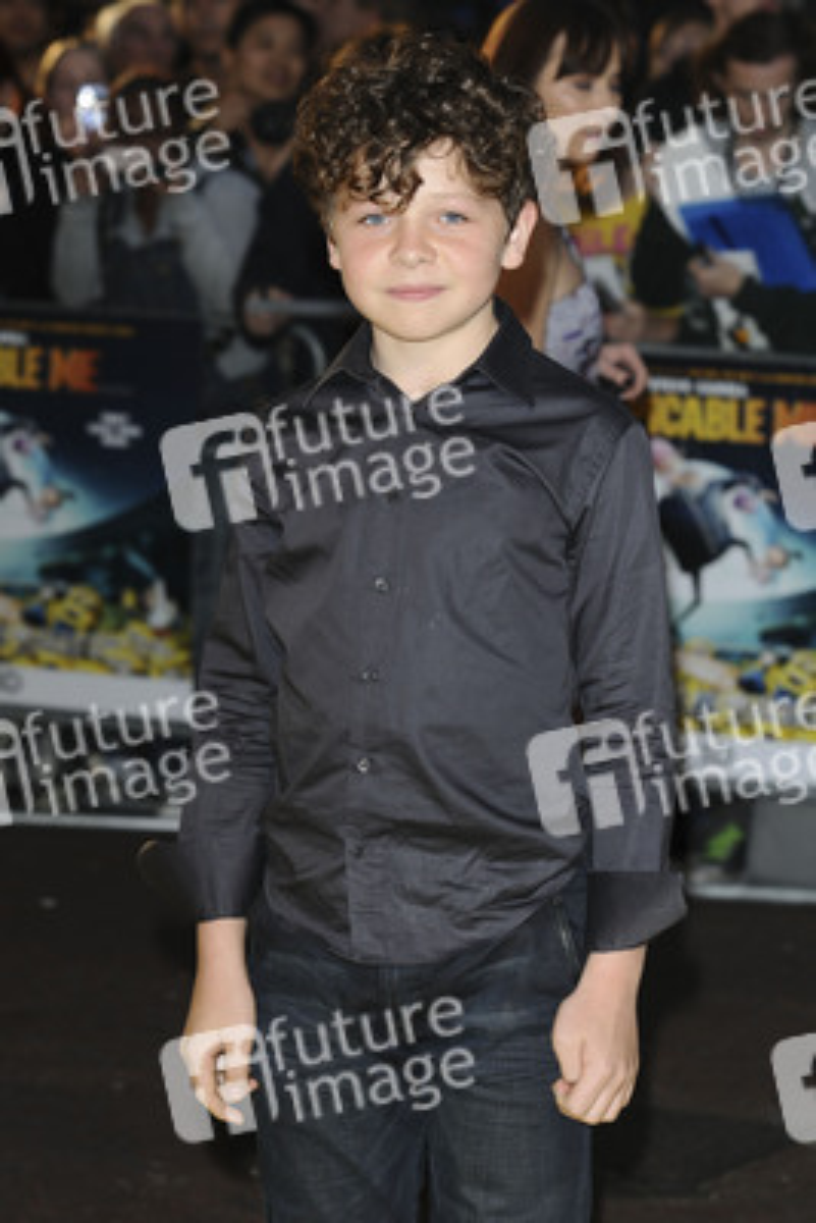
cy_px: 612
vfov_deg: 14.9
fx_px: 4688
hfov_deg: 9.9
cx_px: 408
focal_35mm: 138
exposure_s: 1/160
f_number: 5
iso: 400
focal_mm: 92
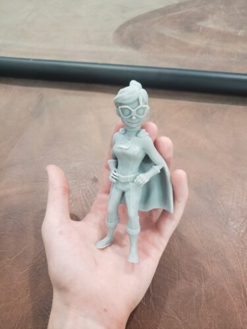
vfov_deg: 67.3
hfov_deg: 53.1
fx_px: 247
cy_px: 164
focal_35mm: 26
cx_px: 124
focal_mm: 4.3
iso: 250
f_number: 1.5
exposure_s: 1/30
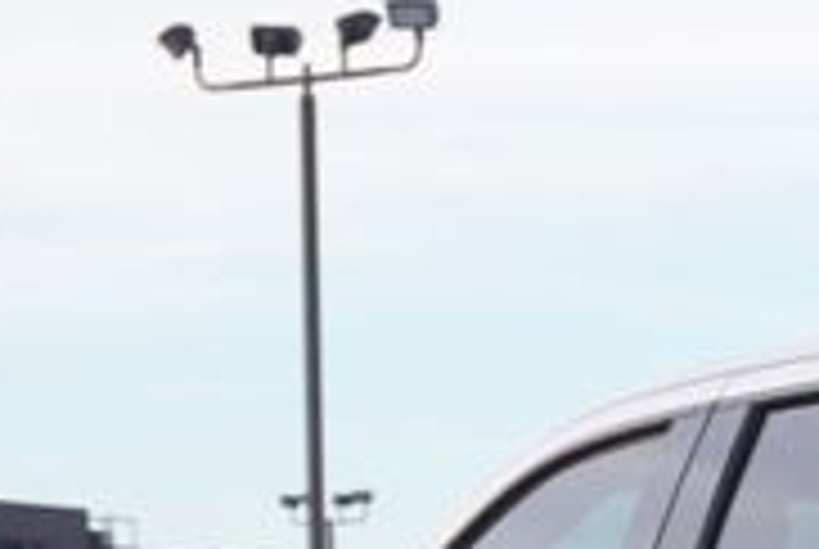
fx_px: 4416
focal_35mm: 194
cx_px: 1804
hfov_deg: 9.6
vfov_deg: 6.7
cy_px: 1418
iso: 100
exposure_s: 1/100
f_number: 5.6
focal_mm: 23
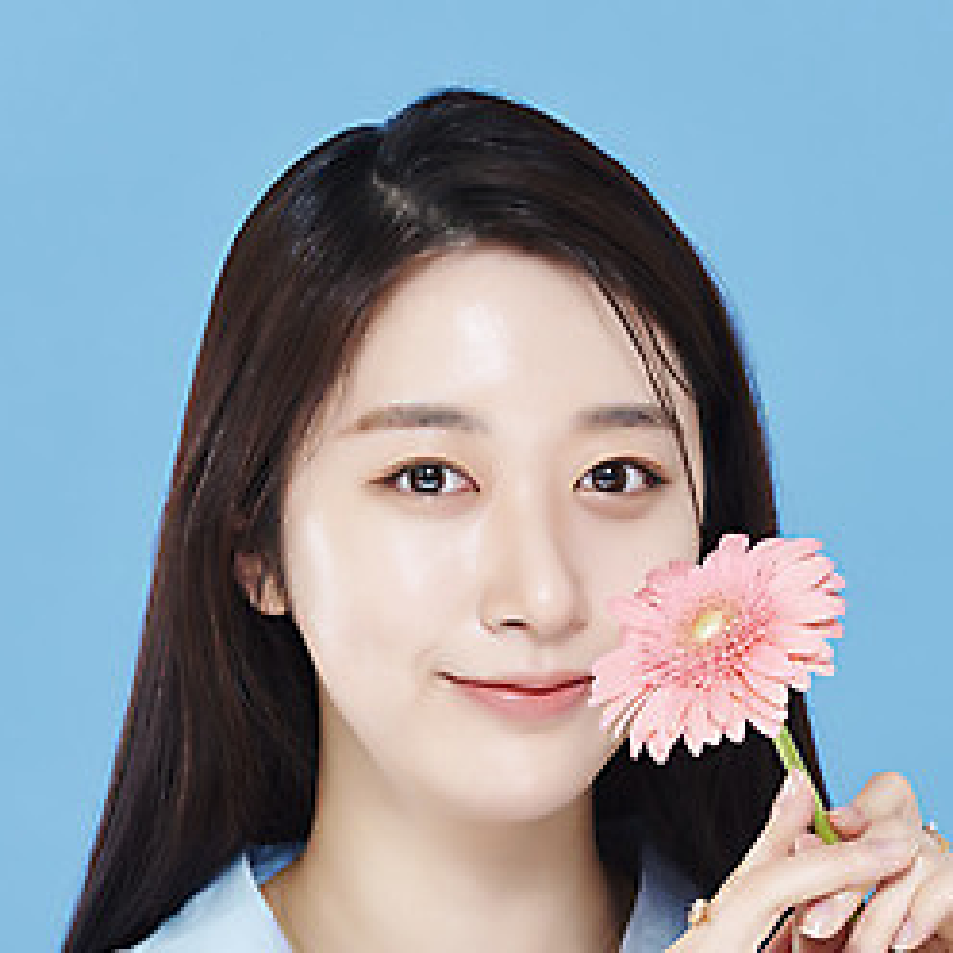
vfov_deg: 12.1
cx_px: 467
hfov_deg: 12.1
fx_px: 4485
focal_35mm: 144
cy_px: 676
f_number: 11
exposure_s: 1/125
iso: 64
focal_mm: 105
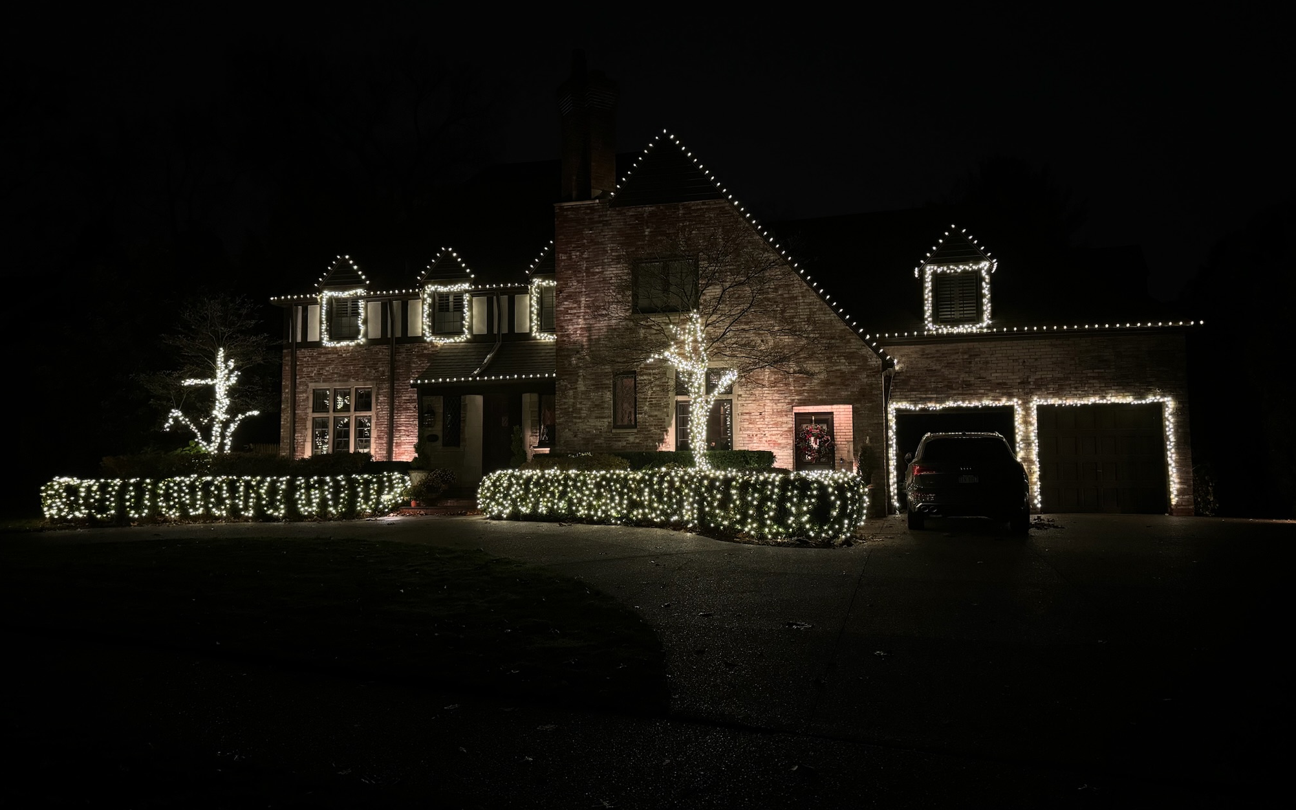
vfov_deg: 47.6
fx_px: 918
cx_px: 656
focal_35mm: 26
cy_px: 391
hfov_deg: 70.4
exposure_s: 1/30
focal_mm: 6.76
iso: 1250
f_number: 1.78
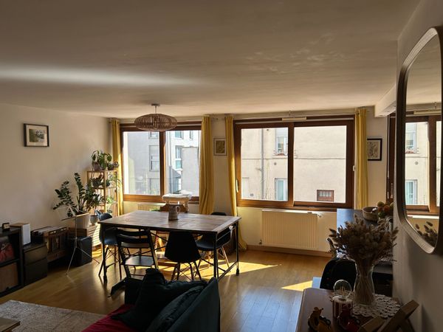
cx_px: 222
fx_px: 333
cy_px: 166
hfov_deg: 67.3
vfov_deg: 53.1
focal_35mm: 26
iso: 50
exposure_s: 1/709
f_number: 1.5
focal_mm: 5.7
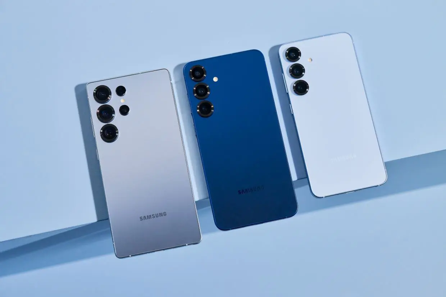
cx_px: 223
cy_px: 148
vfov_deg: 19.4
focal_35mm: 70
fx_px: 867
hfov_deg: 28.9
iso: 1000
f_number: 5.6
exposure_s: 1/80
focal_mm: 70
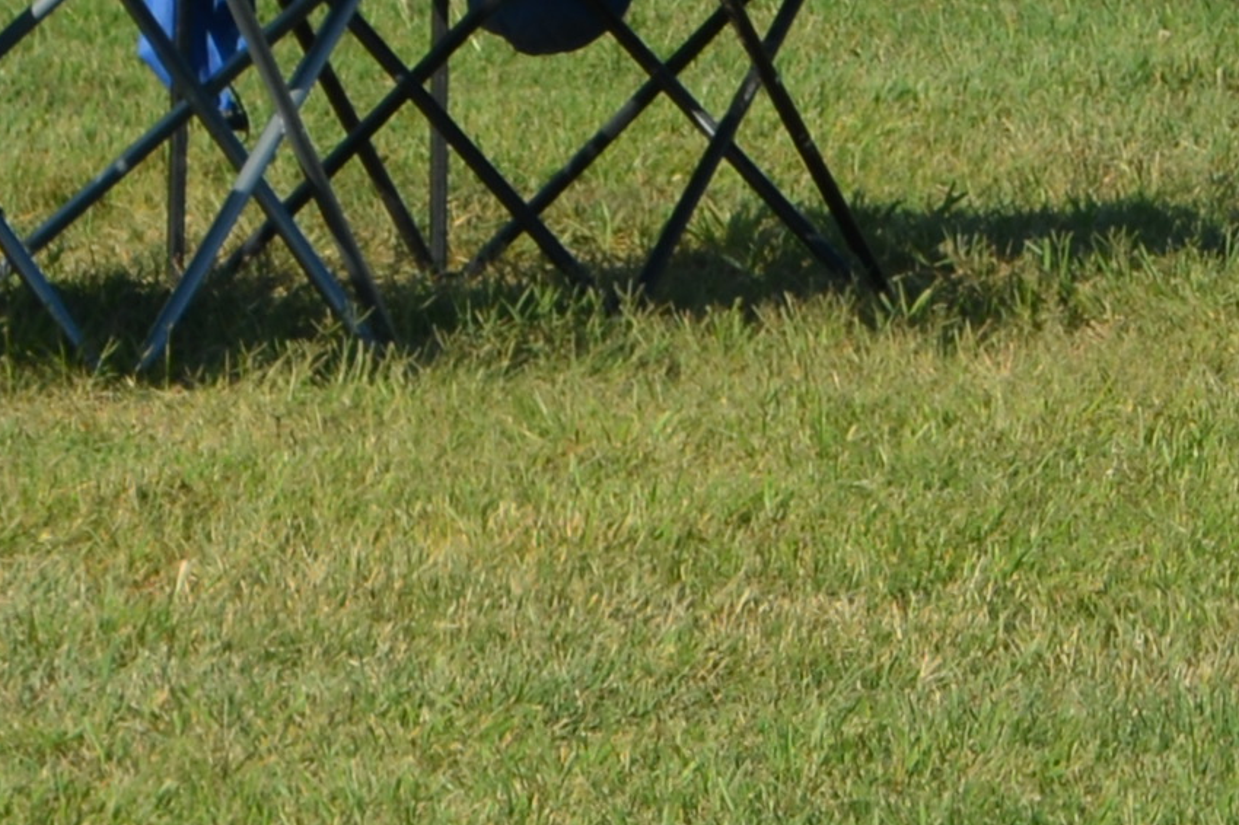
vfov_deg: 2.3
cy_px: -1014
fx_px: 20040
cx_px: 3653
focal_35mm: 583
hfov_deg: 3.5
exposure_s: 1/200
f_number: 9
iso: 100
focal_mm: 55
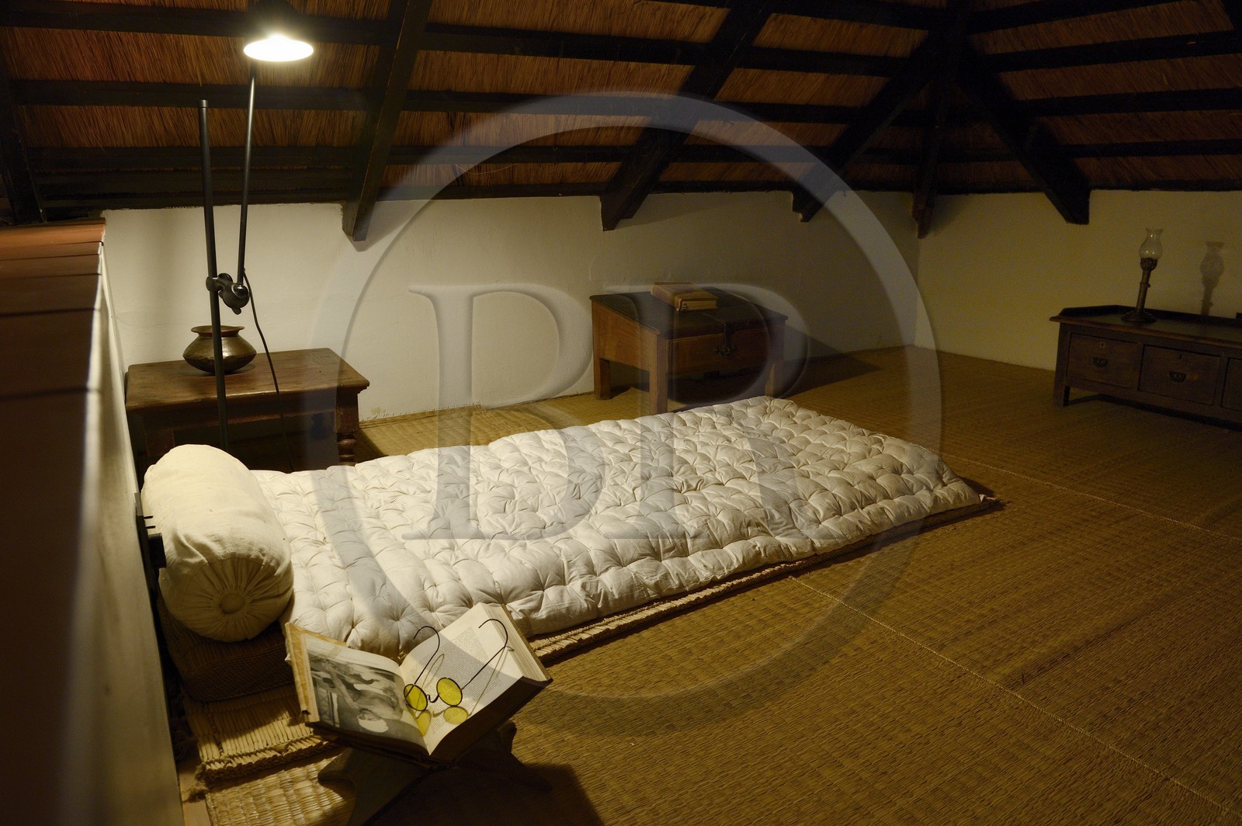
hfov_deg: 73.8
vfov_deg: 53.1
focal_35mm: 24
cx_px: 621
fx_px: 827
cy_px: 413
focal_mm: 24
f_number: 7.1
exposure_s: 1/6
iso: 1600
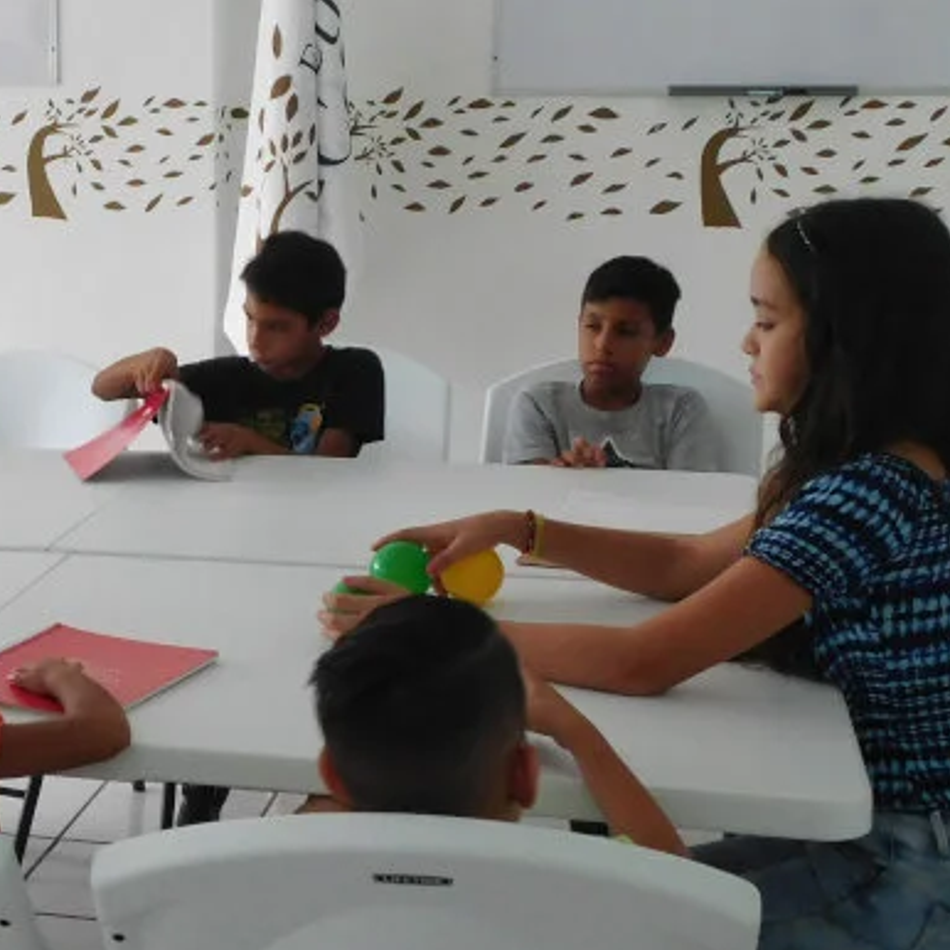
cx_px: 101
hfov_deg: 29.8
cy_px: 657
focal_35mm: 55
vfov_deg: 30.8
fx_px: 1708
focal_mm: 5.3
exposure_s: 1/30
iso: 320
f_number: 3.2
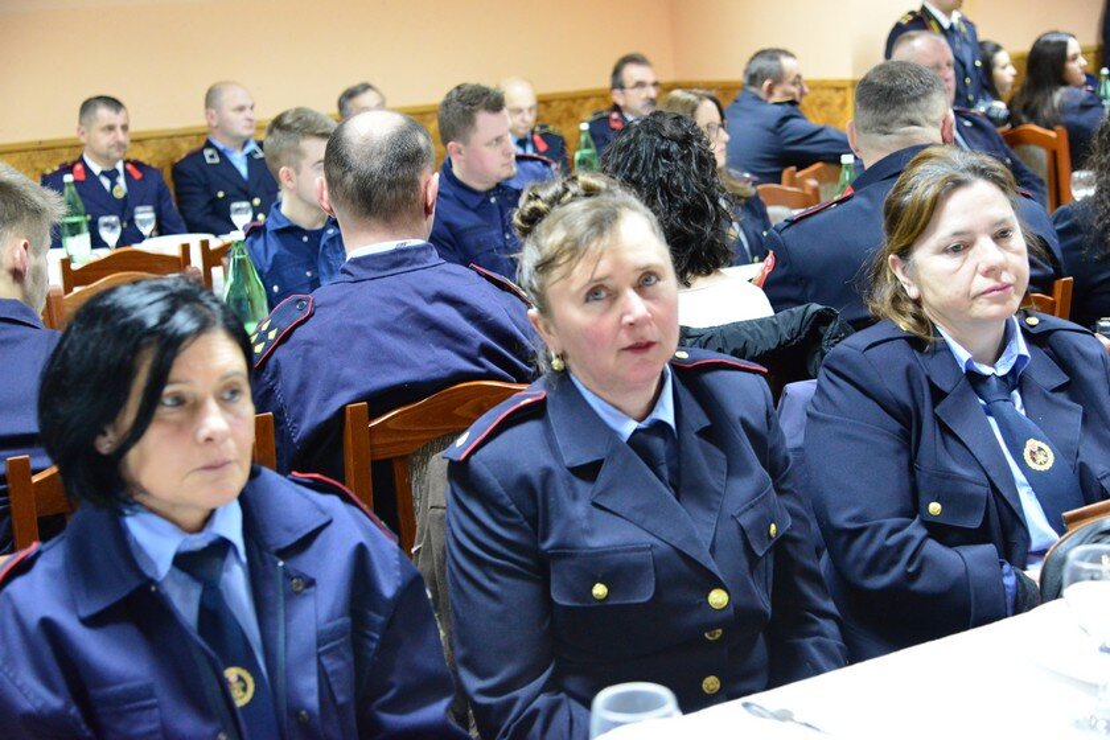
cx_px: 555
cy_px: 370
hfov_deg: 39.6
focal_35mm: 50
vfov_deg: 27.0
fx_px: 1542
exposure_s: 1/50
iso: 6400
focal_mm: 50
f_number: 4
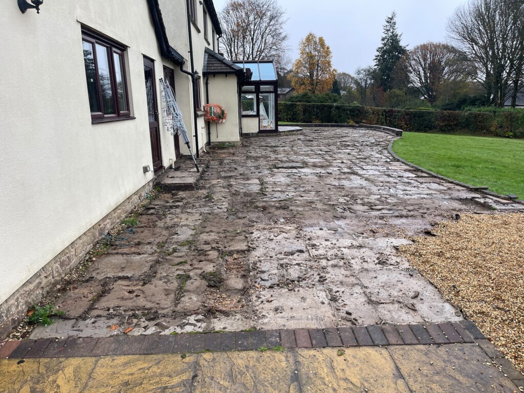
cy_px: 196
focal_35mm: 25
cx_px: 262
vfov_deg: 54.9
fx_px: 378
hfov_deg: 69.4
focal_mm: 5.1
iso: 64
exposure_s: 1/121
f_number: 1.6
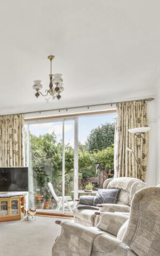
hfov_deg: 37.1
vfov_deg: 59.9
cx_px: 7
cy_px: 169
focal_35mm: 31
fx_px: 216
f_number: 16
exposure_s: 1/2.5
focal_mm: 14
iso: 200
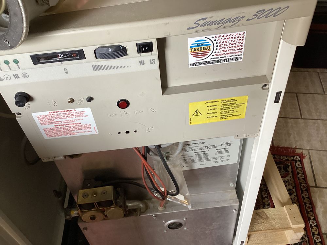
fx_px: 293
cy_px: 122
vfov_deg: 45.4
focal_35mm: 31
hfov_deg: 58.4
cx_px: 164
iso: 125
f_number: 2.4
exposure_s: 1/60
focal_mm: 3.3
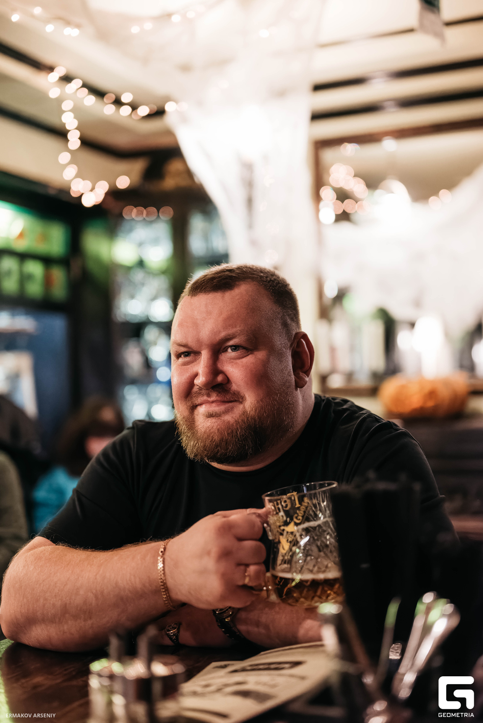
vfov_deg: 39.6
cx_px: 242
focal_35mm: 50
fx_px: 1005
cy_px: 362
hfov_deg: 27.0
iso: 5000
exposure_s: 1/200
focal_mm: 50
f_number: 2
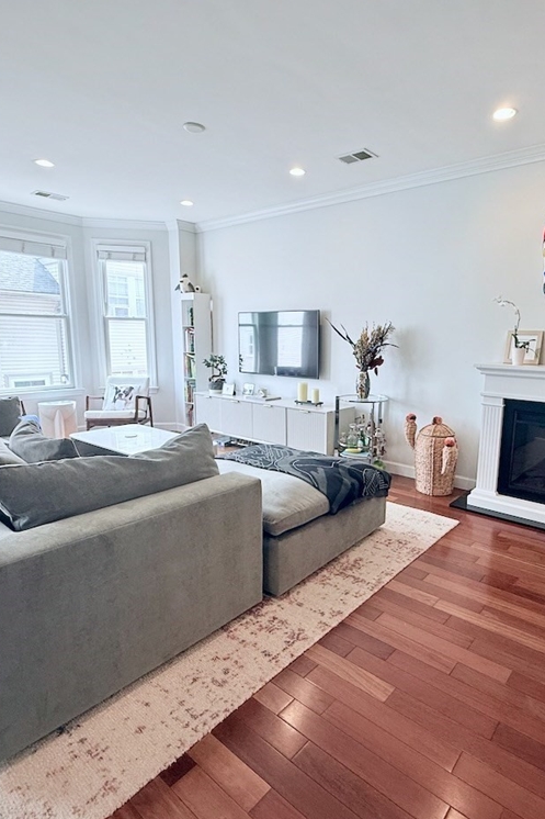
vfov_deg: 84.0
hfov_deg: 61.1
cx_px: 339
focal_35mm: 20
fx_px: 454
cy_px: 411
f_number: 2.2
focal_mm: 2.22
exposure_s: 1/120
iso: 125
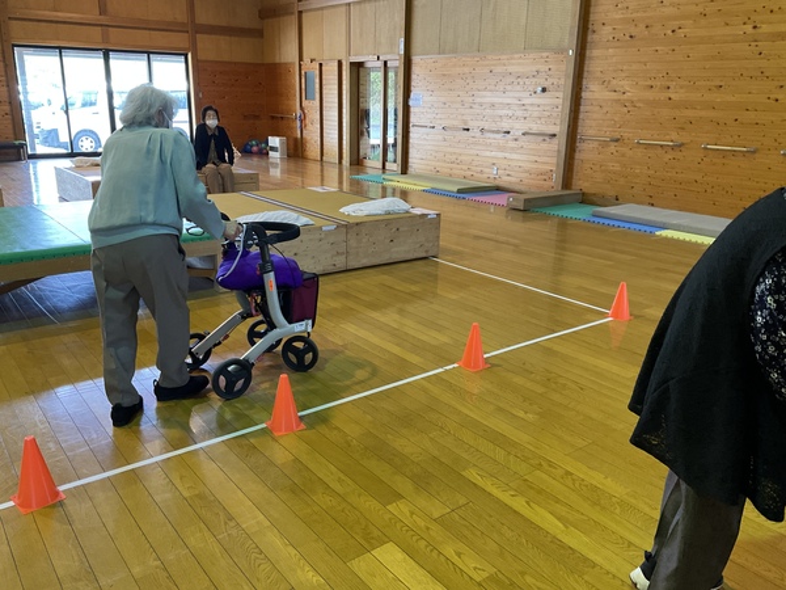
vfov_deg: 48.2
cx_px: 393
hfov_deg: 61.7
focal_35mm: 29
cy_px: 295
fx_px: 658
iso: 100
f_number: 1.8
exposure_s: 1/60
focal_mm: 3
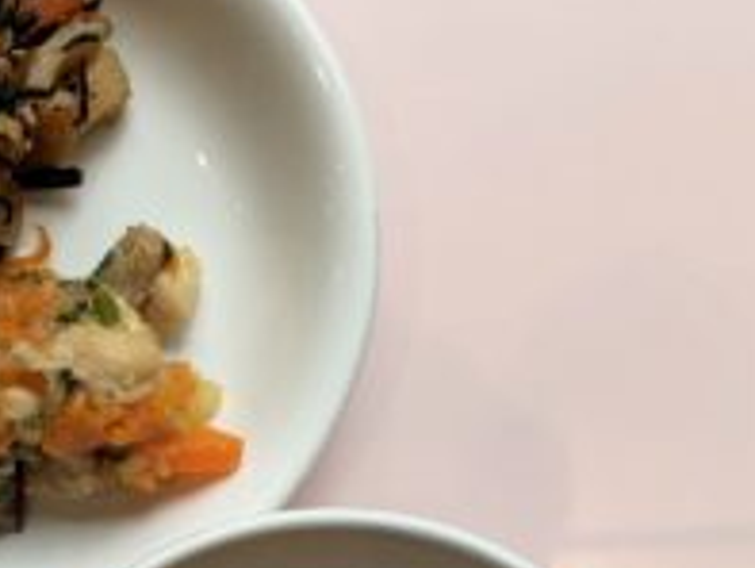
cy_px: 547
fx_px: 1440
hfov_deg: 27.3
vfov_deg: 21.6
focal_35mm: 66
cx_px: -42
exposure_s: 1/121
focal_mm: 4.25
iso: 40
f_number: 1.8
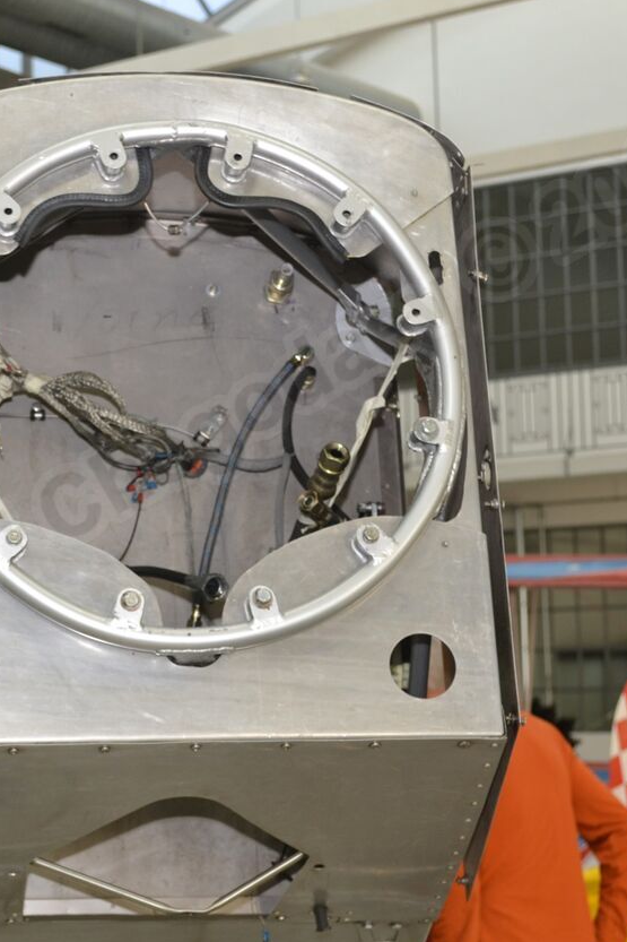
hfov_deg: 16.3
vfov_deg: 24.5
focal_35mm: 83
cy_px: 479
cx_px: 120
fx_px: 2169
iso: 400
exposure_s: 1/125
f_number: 5.6
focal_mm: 36
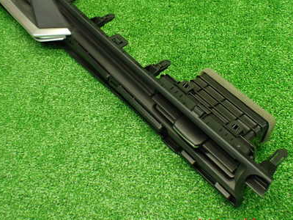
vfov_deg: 31.9
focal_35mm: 45
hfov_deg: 42.1
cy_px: 70
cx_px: 144
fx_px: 381
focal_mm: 5.4
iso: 640
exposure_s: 1/125
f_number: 2.3
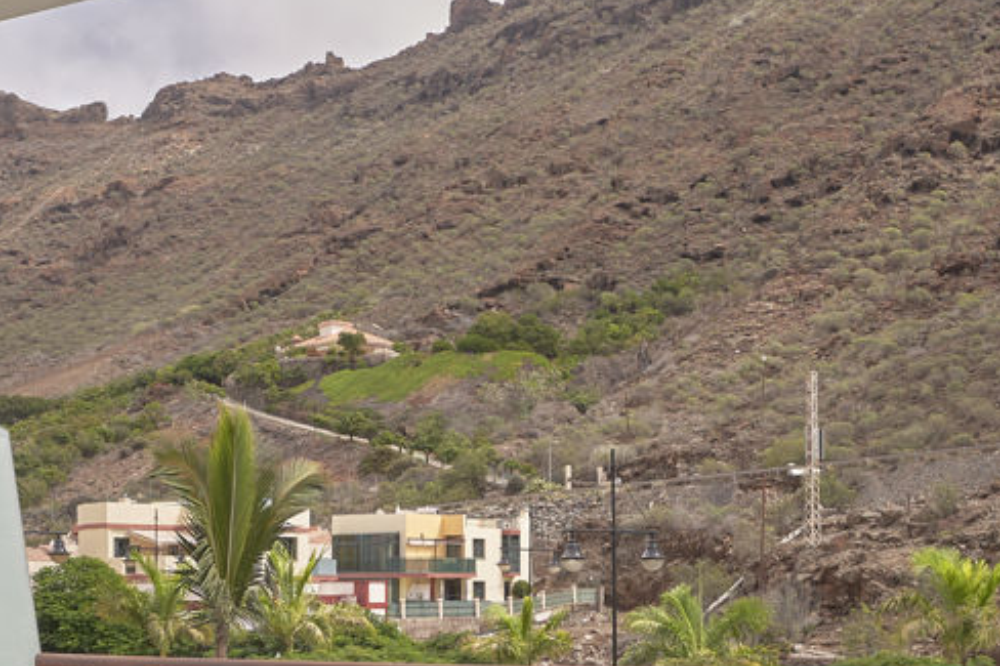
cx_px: 734
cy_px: 607
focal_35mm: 61
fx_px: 1702
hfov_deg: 32.2
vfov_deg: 21.6
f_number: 5.6
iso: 125
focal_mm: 18.7
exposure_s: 1/160
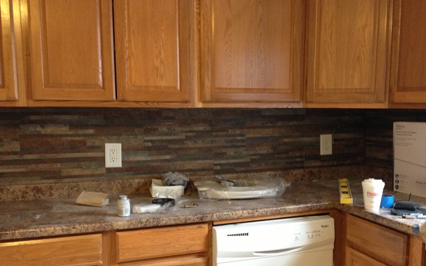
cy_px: 171
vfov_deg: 29.7
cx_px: 230
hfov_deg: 46.2
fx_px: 499
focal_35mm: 43
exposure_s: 1/20
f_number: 2.4
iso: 200
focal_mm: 4.28
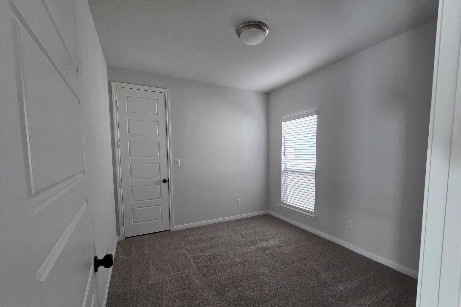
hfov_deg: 104.2
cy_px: 171
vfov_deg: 80.9
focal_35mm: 14
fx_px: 179
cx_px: 238
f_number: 2.2
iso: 400
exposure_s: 1/60
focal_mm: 2.2
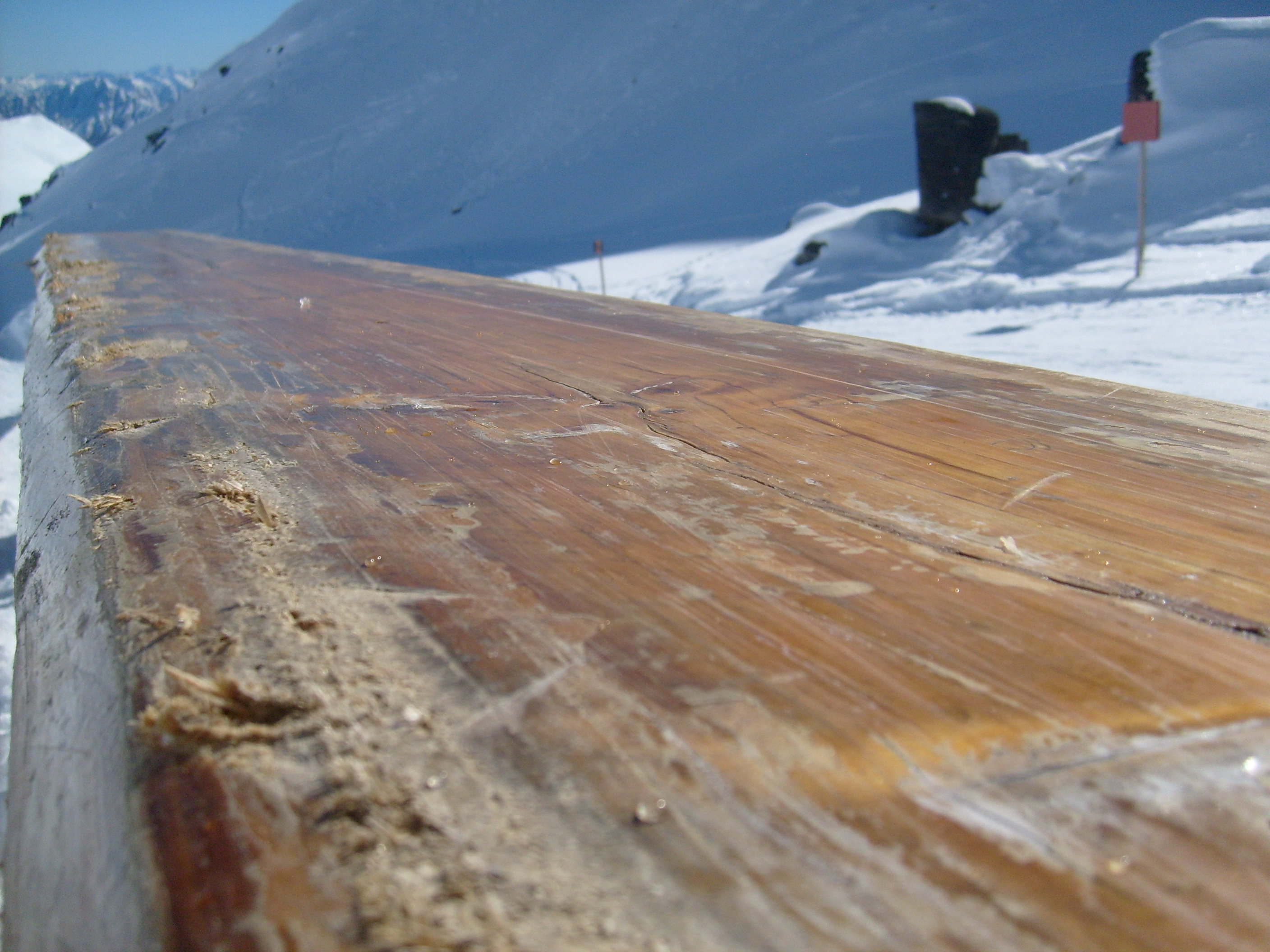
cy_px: 476
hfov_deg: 52.6
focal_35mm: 35
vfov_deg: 40.7
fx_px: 1284
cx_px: 635
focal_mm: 5.8
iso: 80
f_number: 7.1
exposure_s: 1/750
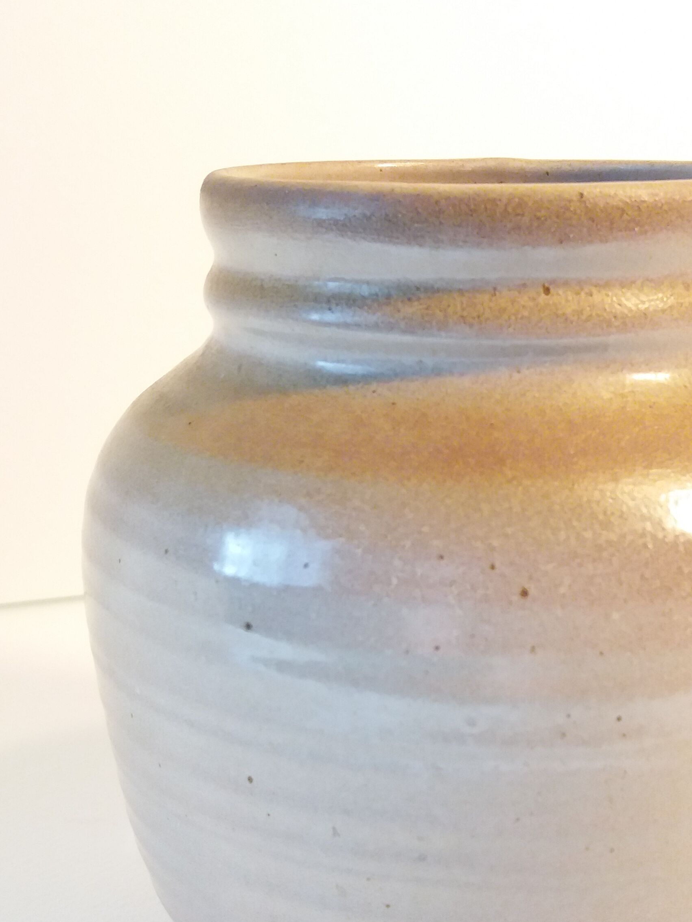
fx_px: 1359
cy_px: 504
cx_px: 467
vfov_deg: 37.5
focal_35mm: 51
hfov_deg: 28.4
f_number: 1.9
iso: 200
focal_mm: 3.7
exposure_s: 1/100
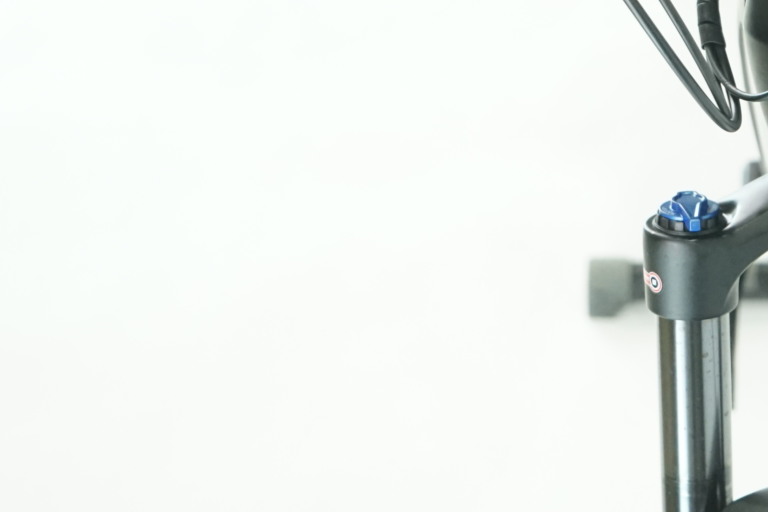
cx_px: 836
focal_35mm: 179
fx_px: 3819
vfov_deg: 7.7
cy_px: 136
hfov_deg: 11.3
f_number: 5.6
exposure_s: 1/200
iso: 2500
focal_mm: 68
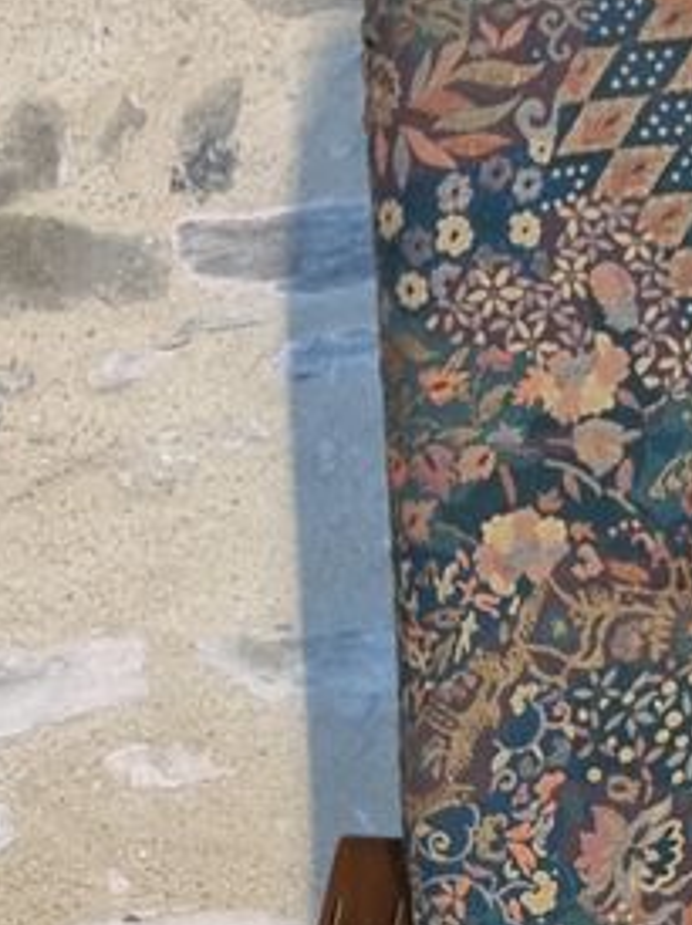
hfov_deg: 15.1
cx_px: 763
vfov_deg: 17.8
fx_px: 2536
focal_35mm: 95
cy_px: 1499
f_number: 1.8
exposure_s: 1/25
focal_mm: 5.4
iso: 500
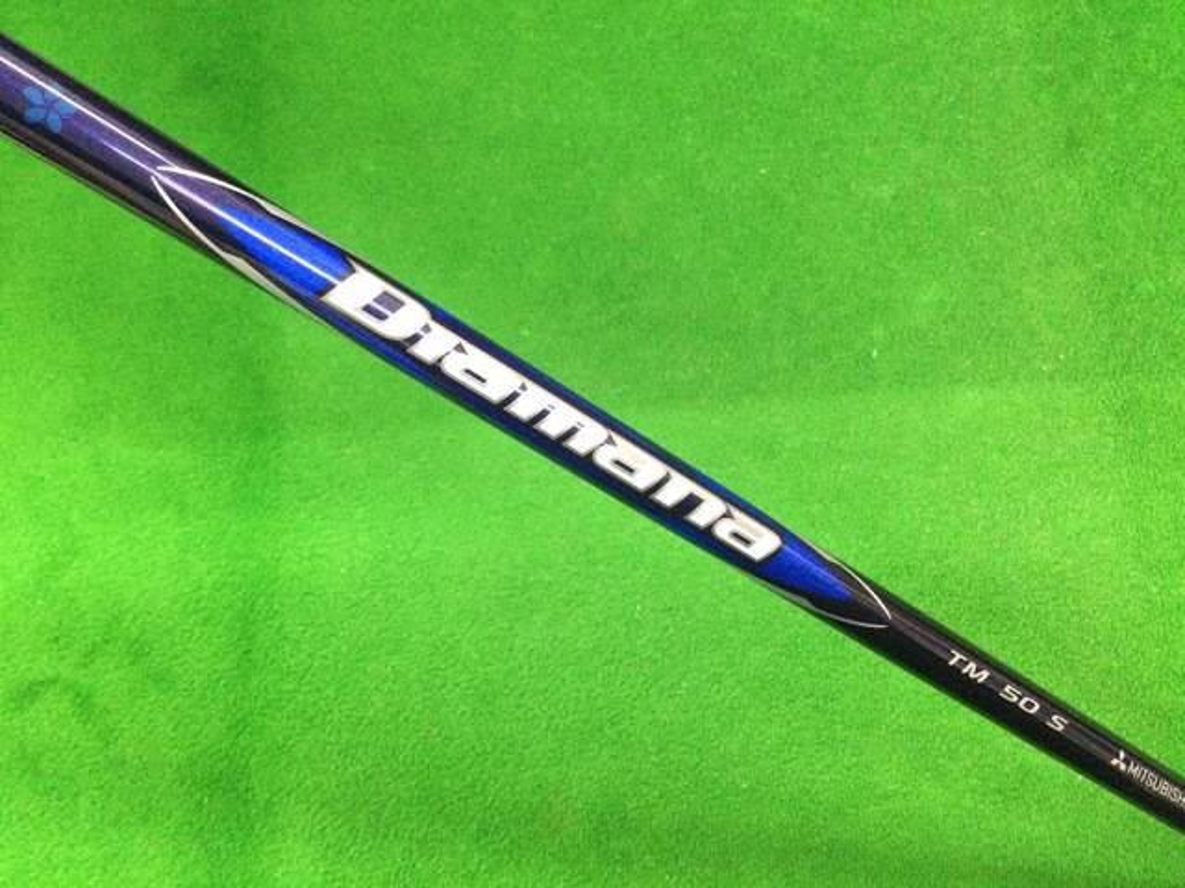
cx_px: 592
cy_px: 444
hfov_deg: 58.4
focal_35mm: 31
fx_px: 1061
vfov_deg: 45.4
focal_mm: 3.3
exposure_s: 1/30
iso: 250
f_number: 2.4
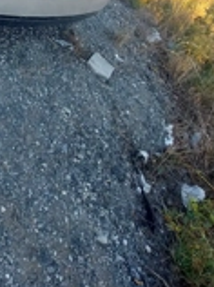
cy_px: 20
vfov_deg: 48.5
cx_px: -34
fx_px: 273
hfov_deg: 35.1
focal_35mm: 33
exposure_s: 1/133
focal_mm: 1.74
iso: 50
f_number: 2.2
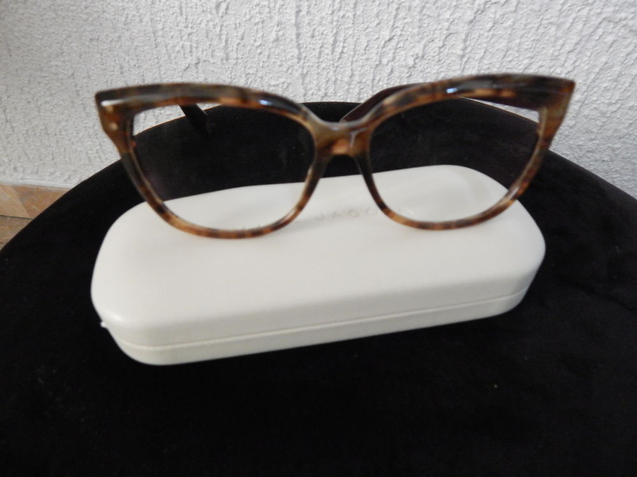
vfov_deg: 58.9
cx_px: 318
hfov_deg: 73.9
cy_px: 238
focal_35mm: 23
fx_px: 423
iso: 800
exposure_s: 1/8
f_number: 3
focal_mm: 4
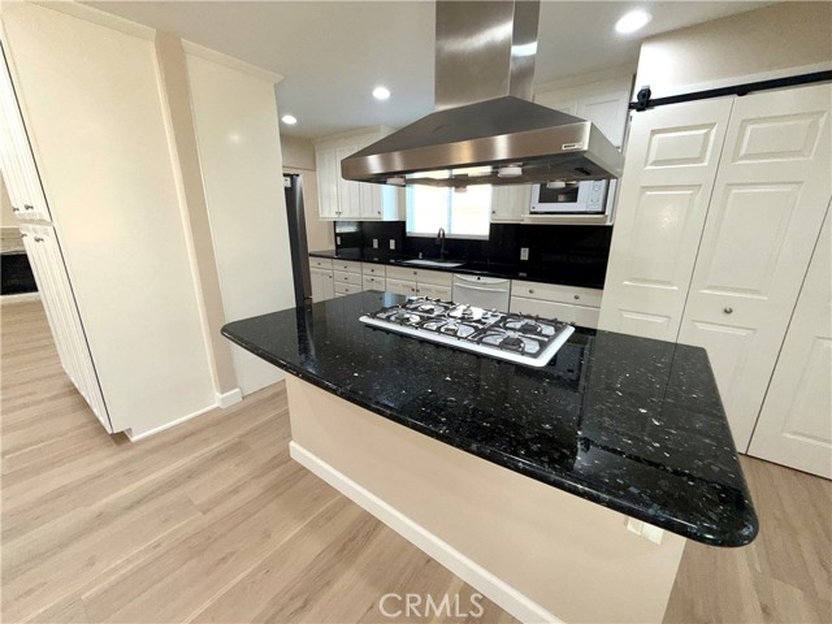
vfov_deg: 85.7
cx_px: 416
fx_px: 336
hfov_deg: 102.1
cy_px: 312
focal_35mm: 14
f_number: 2.2
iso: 32
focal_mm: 2.22
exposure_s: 1/122
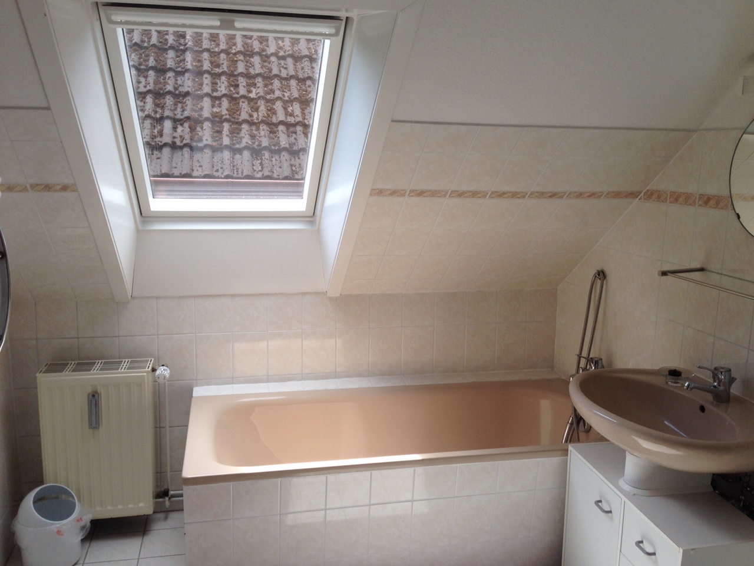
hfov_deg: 55.4
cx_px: 377
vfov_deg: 42.9
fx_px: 719
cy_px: 283
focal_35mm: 33
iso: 50
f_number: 2.4
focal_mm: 4.12
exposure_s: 1/308
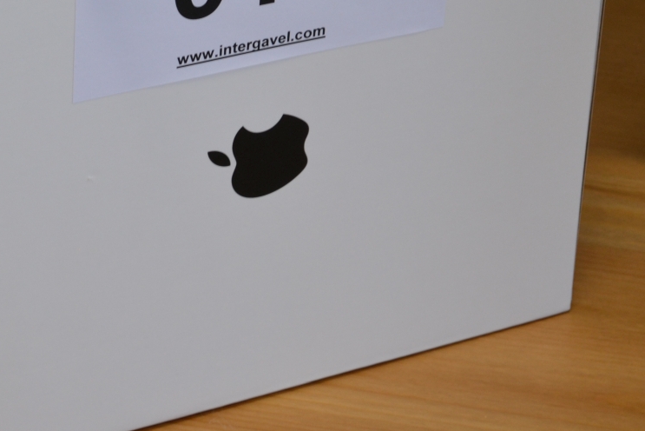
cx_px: 89
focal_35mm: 155
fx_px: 2778
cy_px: 34
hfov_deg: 13.2
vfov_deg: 8.8
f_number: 5.6
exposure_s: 1/40
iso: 400
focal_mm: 48
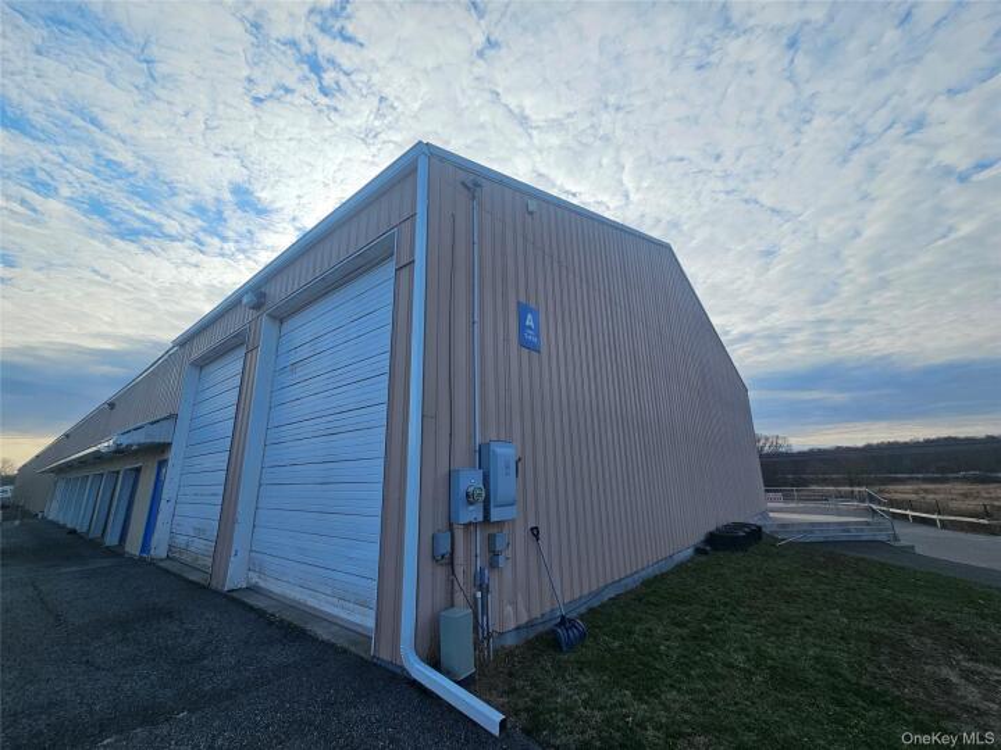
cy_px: 375
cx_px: 500
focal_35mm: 13
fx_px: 376
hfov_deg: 106.2
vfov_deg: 89.9
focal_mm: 2.2
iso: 50
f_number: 2.2
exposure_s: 1/2503
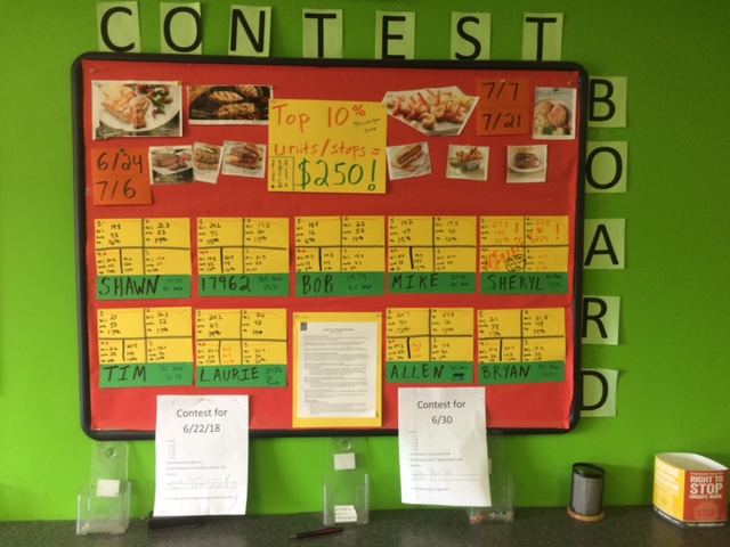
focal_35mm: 29
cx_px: 365
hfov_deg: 61.7
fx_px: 612
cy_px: 274
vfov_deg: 48.2
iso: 100
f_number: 2.2
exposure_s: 1/30
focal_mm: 4.15
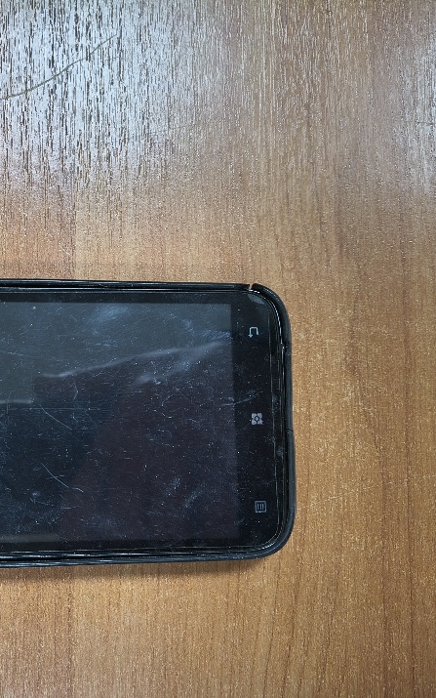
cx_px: 14
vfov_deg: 52.7
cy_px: 349
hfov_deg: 32.1
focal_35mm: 37
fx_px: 703
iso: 1035
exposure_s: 1/50
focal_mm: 4.81
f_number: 1.8
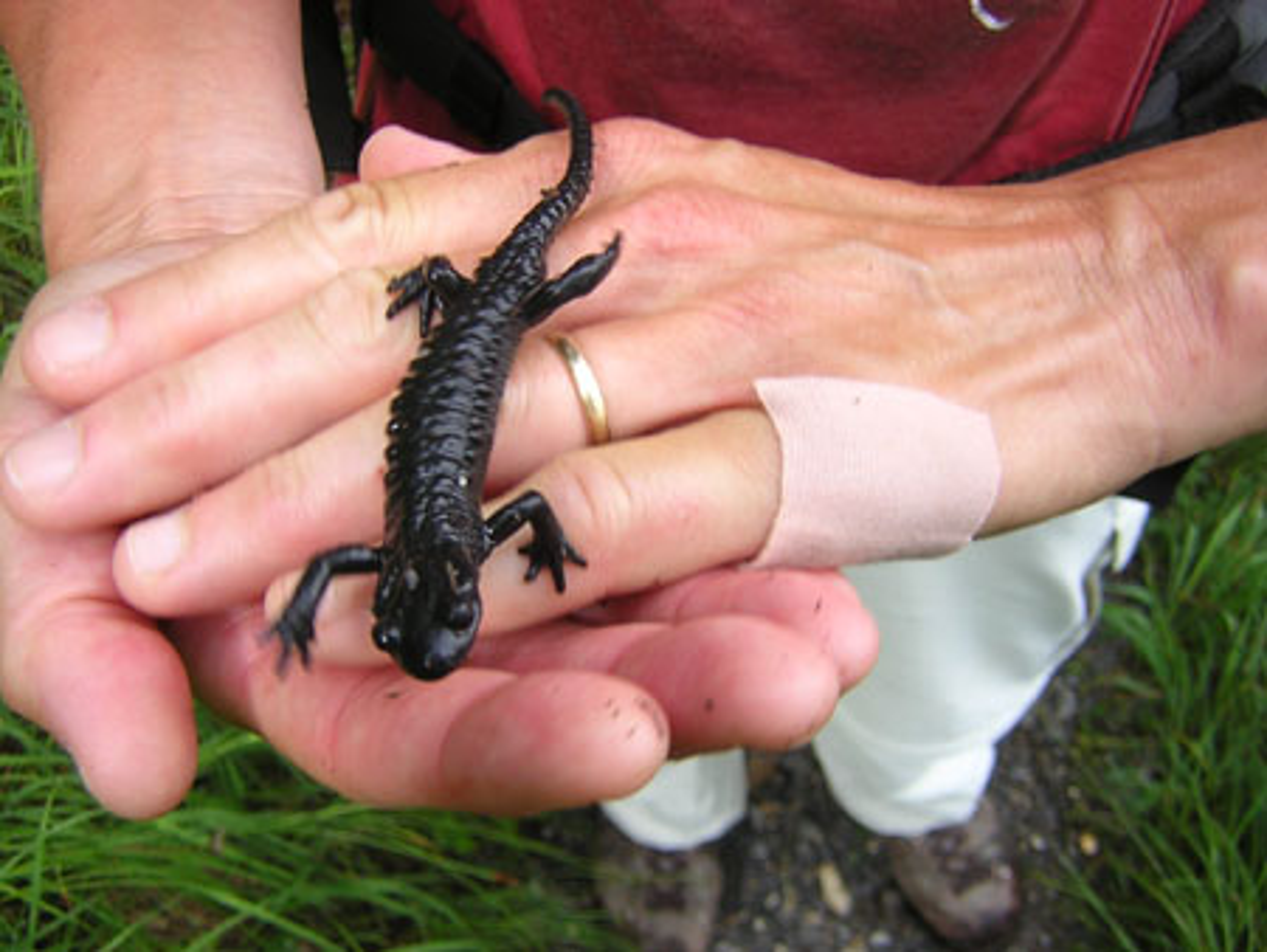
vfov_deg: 39.7
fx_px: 1318
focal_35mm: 36
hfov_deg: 51.3
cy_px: 476
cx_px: 634
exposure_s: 1/85
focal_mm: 4.7
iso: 100
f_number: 2.6
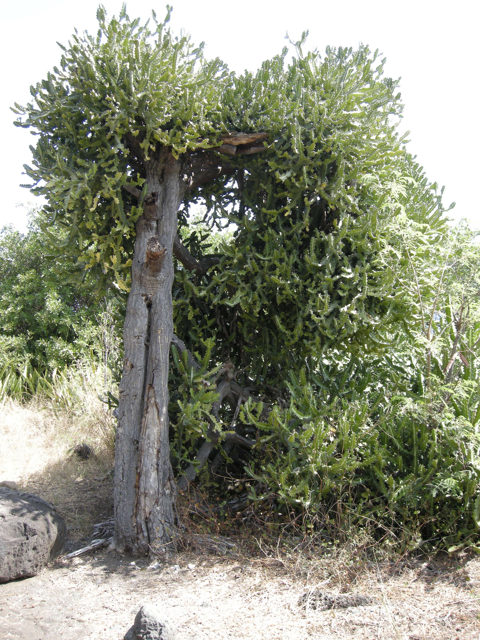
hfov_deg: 40.7
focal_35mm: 35
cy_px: 320
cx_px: 240
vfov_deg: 52.6
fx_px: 647
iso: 64
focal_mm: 7.5
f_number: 3.4
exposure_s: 1/91
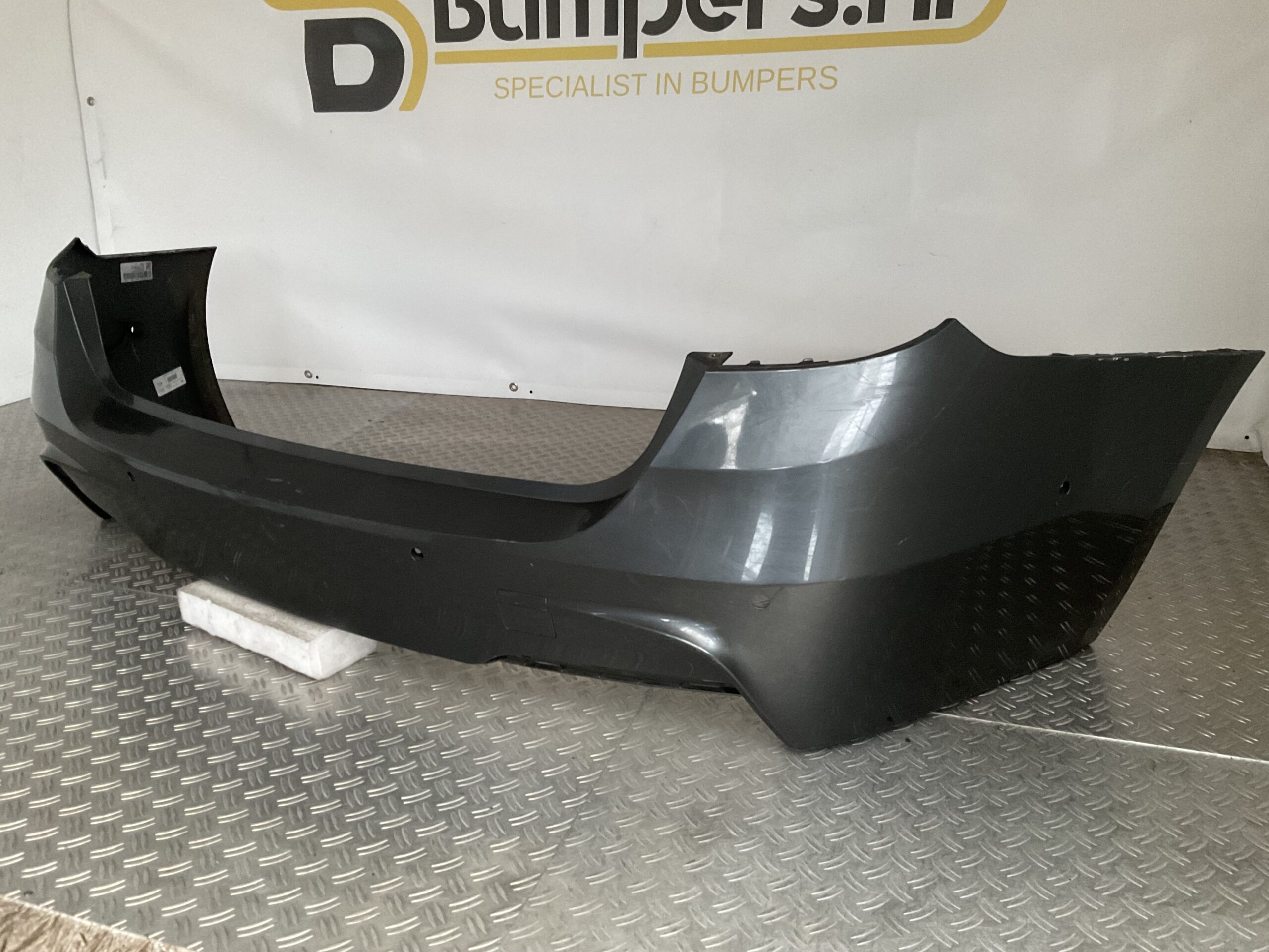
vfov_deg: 48.2
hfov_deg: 61.7
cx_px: 634
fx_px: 1063
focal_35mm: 29
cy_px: 476
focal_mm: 3
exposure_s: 1/30
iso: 320
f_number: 1.8
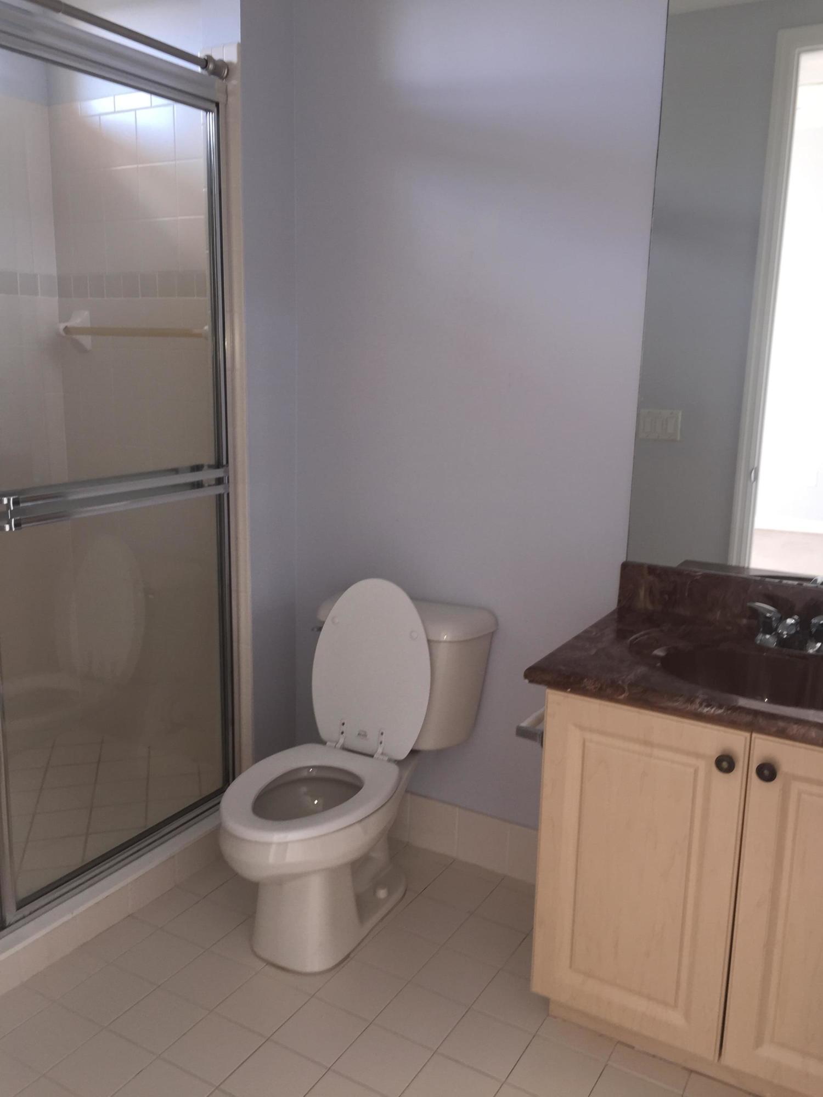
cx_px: 412
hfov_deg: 48.2
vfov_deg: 61.7
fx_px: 919
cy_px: 548
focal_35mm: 29
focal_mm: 4.15
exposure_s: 1/38
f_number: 2.2
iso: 32
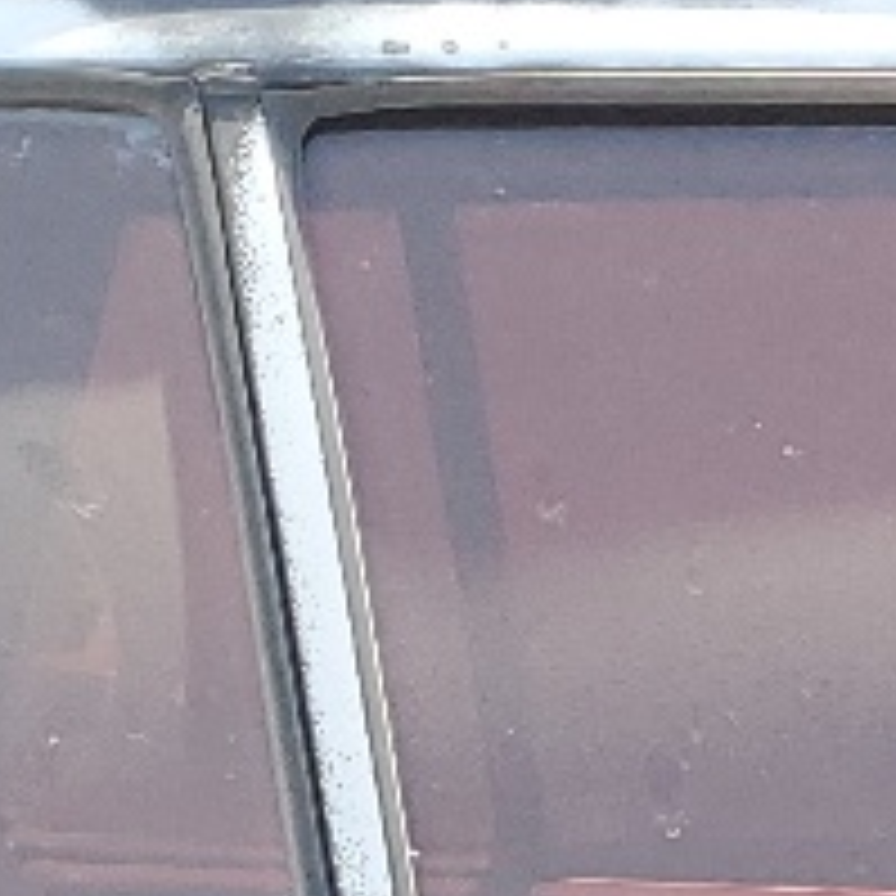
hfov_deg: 9.4
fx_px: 5418
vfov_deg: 8.4
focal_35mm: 185
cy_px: 2391
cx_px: 873
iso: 50
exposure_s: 1/625
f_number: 1.5
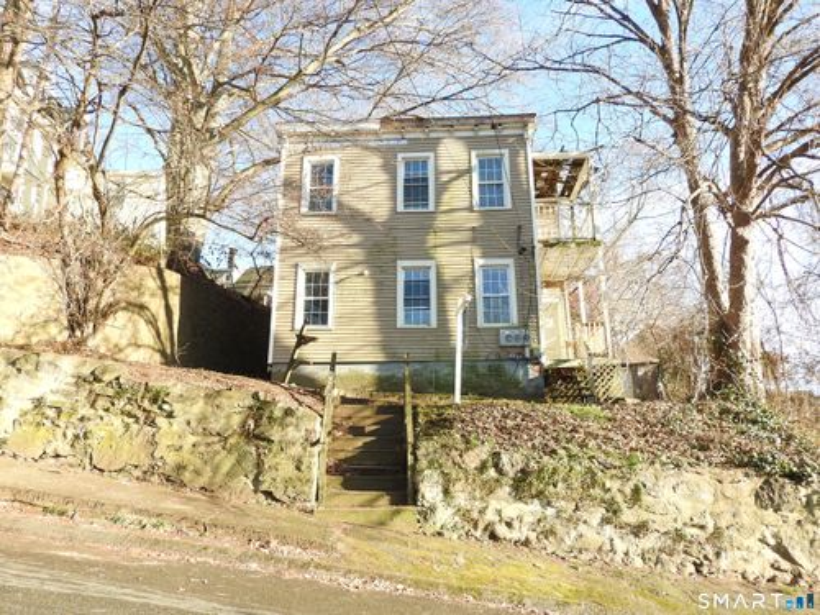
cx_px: 410
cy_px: 308
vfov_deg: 56.8
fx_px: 569
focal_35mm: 24
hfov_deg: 71.6
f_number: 3.3
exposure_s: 1/200
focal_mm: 4.3
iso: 100
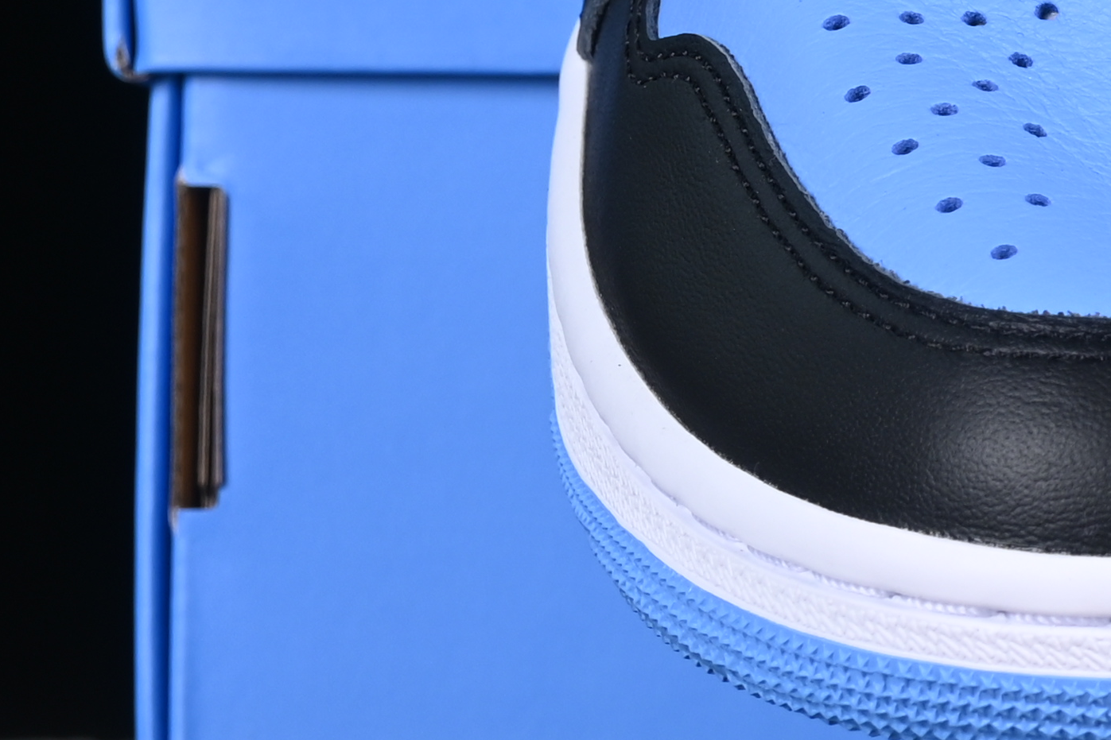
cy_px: -165
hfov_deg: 6.8
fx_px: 9226
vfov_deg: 4.6
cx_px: 1664
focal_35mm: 299
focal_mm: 50
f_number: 8
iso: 160
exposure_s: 1/80
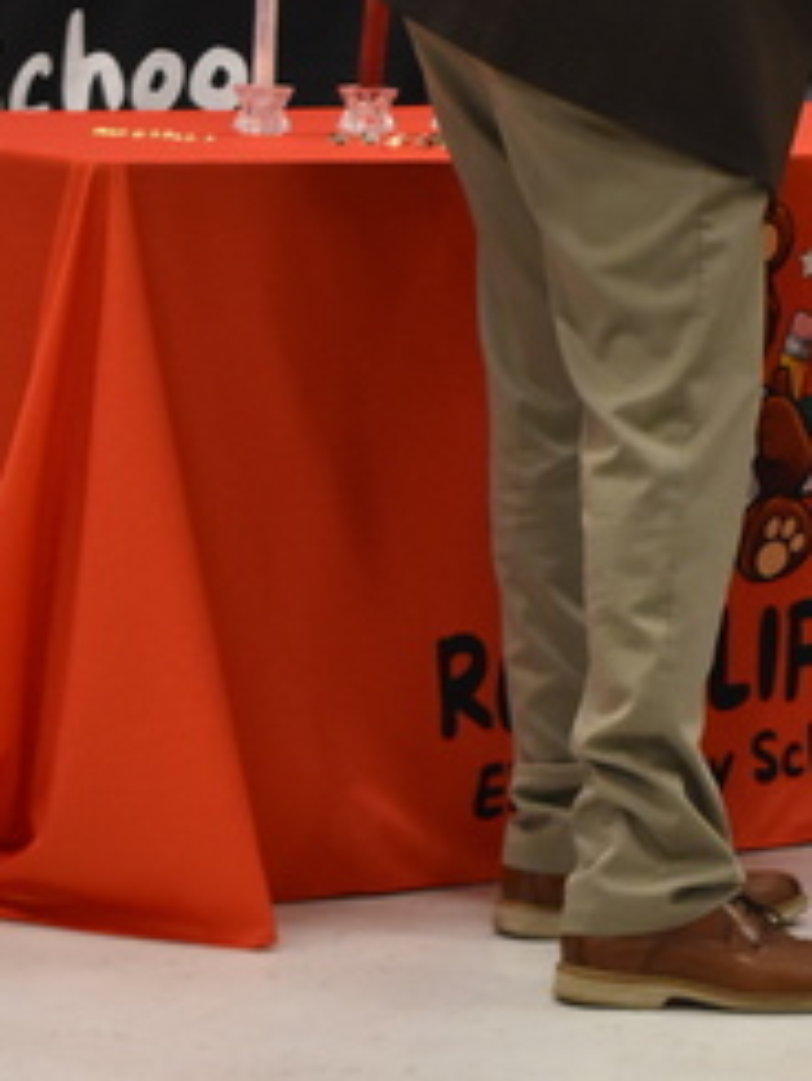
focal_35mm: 198
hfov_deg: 7.5
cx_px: 799
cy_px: -13
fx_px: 6187
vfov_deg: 9.9
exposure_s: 1/60
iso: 1600
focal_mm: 42
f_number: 7.1
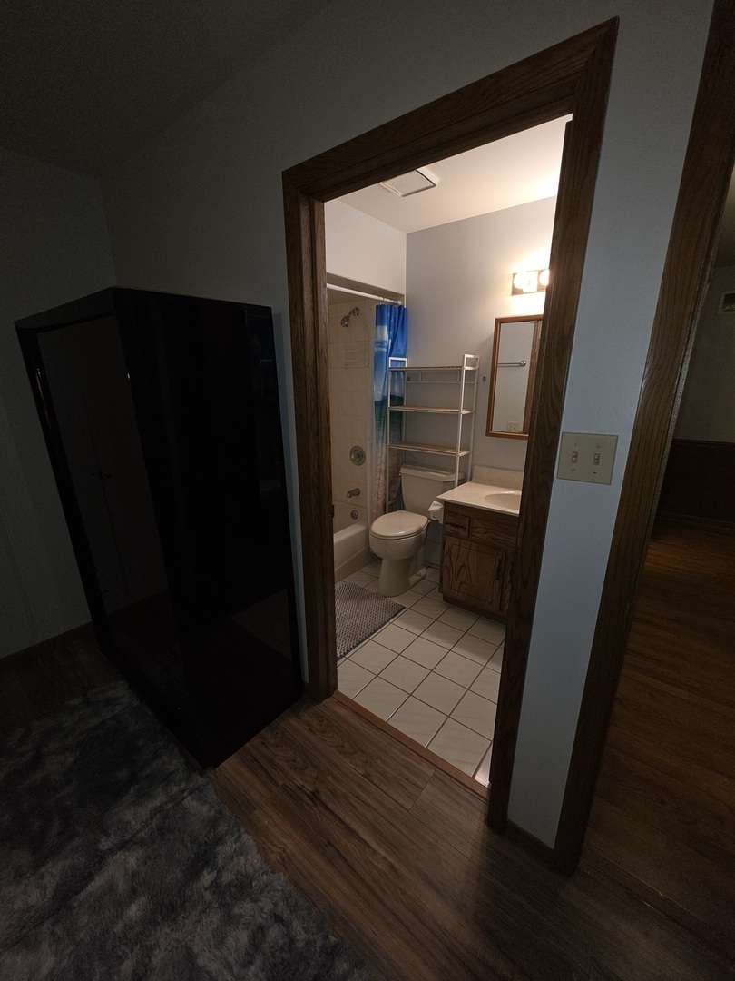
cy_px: 490
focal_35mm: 13
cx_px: 368
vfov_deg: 106.2
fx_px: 368
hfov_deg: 89.9
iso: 64
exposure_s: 1/60
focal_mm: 2.2
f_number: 1.9
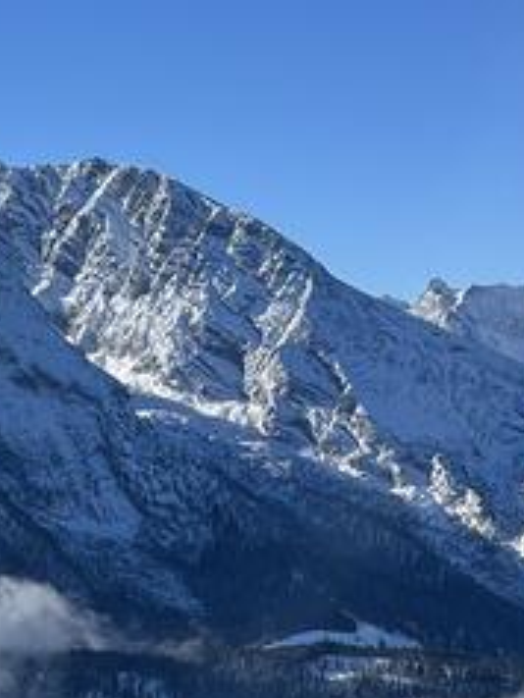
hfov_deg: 12.2
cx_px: -369
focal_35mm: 113
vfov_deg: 16.8
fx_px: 2279
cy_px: 795
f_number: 1.6
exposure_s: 1/5848
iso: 50
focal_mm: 5.1
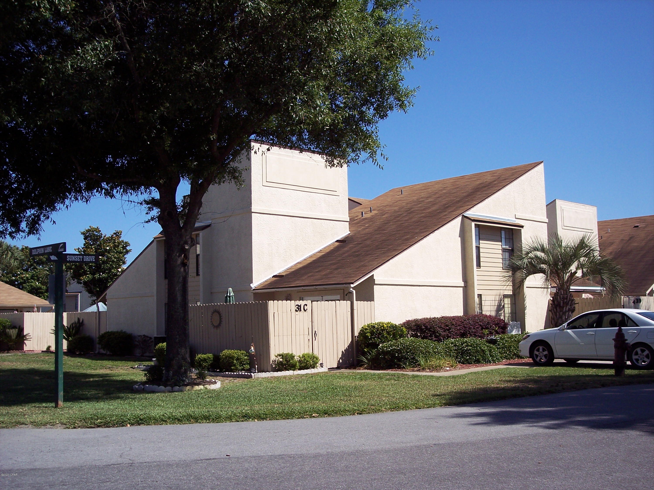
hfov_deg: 47.9
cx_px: 327
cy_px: 245
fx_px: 737
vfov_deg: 36.8
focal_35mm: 39
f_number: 4
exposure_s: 1/1000
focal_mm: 8
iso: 100
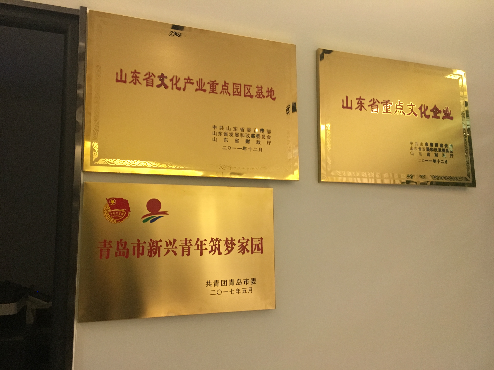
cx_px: 247
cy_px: 185
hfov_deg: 61.7
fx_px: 414
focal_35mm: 29
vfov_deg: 48.2
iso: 200
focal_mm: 4.15
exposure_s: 1/20
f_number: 2.2
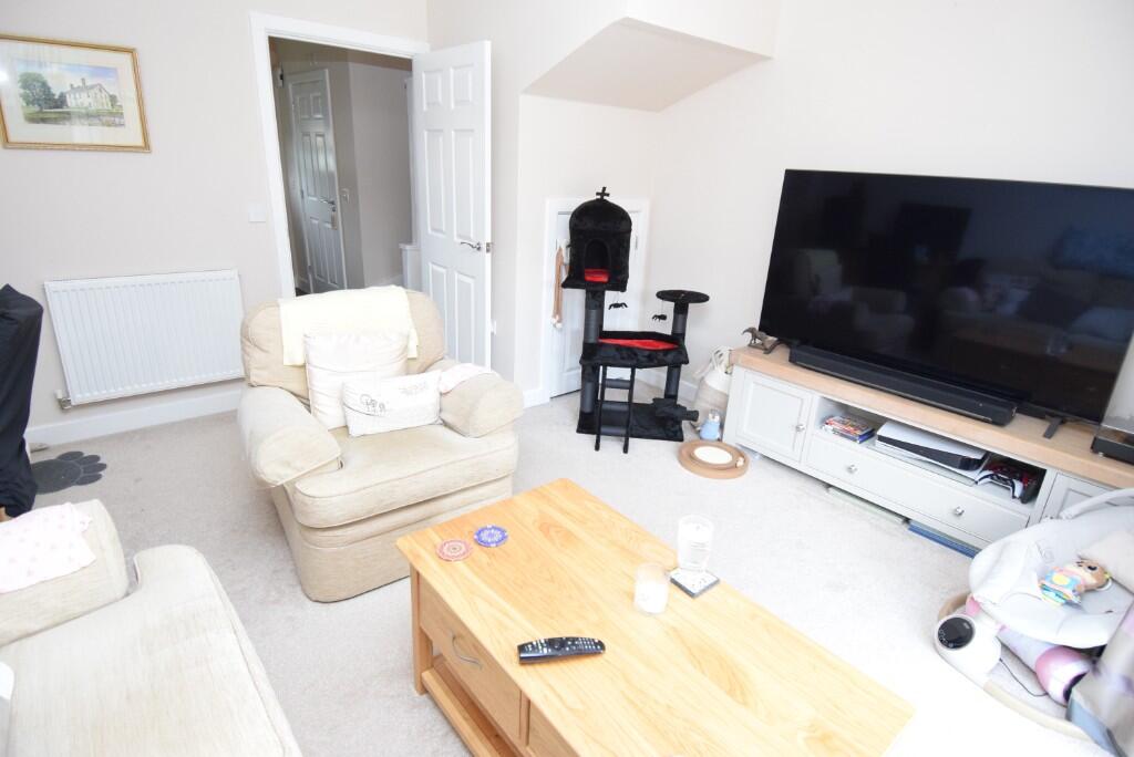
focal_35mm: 18
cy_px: 378
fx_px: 567
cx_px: 567
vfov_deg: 67.5
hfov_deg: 90.0
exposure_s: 1/60
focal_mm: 12
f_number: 4
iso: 1800
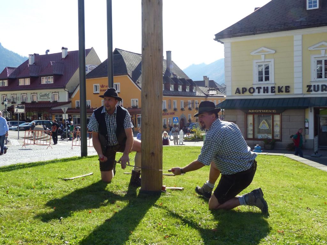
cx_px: 164
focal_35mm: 37
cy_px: 122
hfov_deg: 50.1
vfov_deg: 38.7
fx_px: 350
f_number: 4
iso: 100
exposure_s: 1/640
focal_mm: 6.6
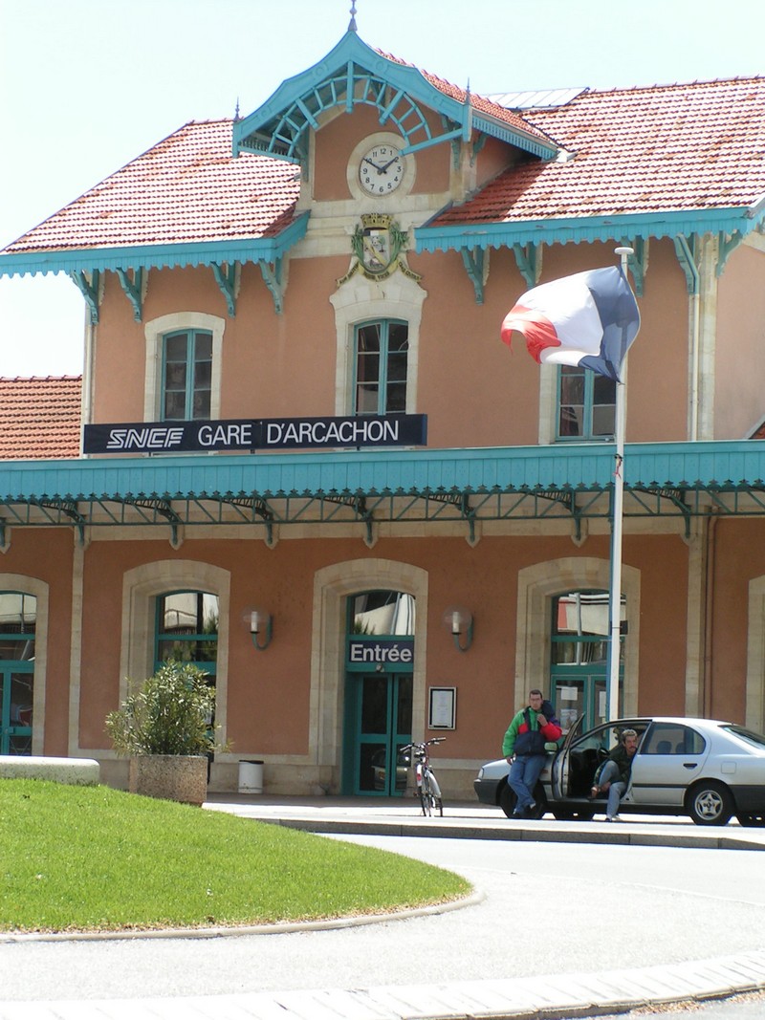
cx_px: 382
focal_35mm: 108
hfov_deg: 13.7
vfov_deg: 18.2
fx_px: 3183
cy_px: 510
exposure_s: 1/250
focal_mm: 16.6
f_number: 5.6
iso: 50
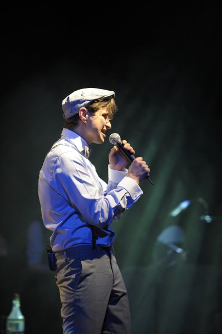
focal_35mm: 170
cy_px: 167
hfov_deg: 8.1
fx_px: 1575
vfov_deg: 12.1
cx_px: 111
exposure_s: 1/50
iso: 1600
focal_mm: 170
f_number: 2.8
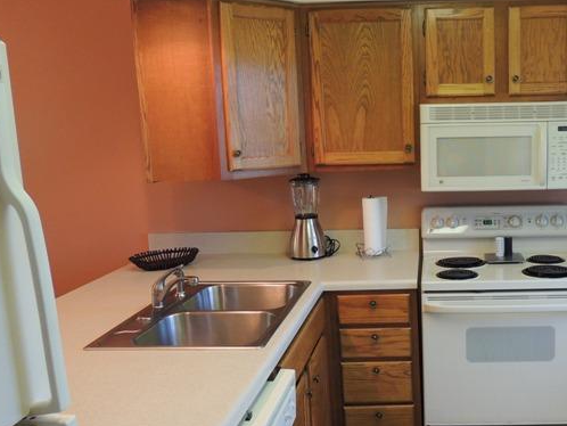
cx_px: 421
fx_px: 606
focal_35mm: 37
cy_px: 229
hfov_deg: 48.3
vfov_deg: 38.7
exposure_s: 1/30
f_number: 3
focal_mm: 4.3
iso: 280
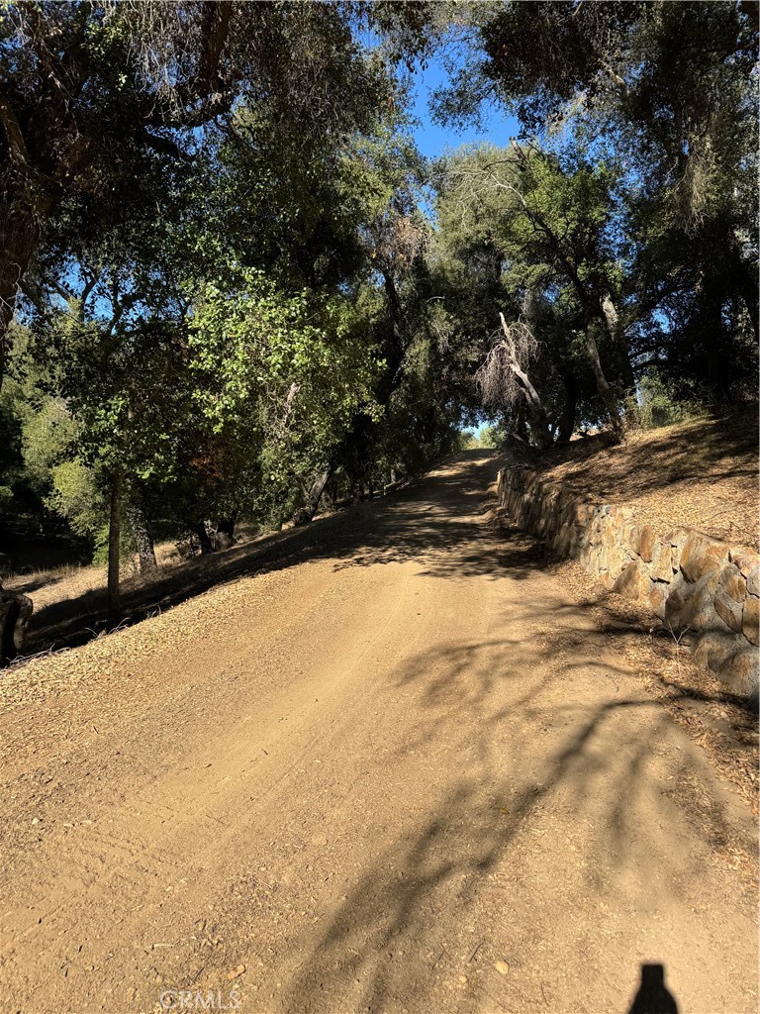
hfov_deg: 56.8
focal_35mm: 24
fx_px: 703
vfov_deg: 71.6
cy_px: 507
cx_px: 380
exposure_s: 1/2506
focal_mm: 6.76
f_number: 1.78
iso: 80
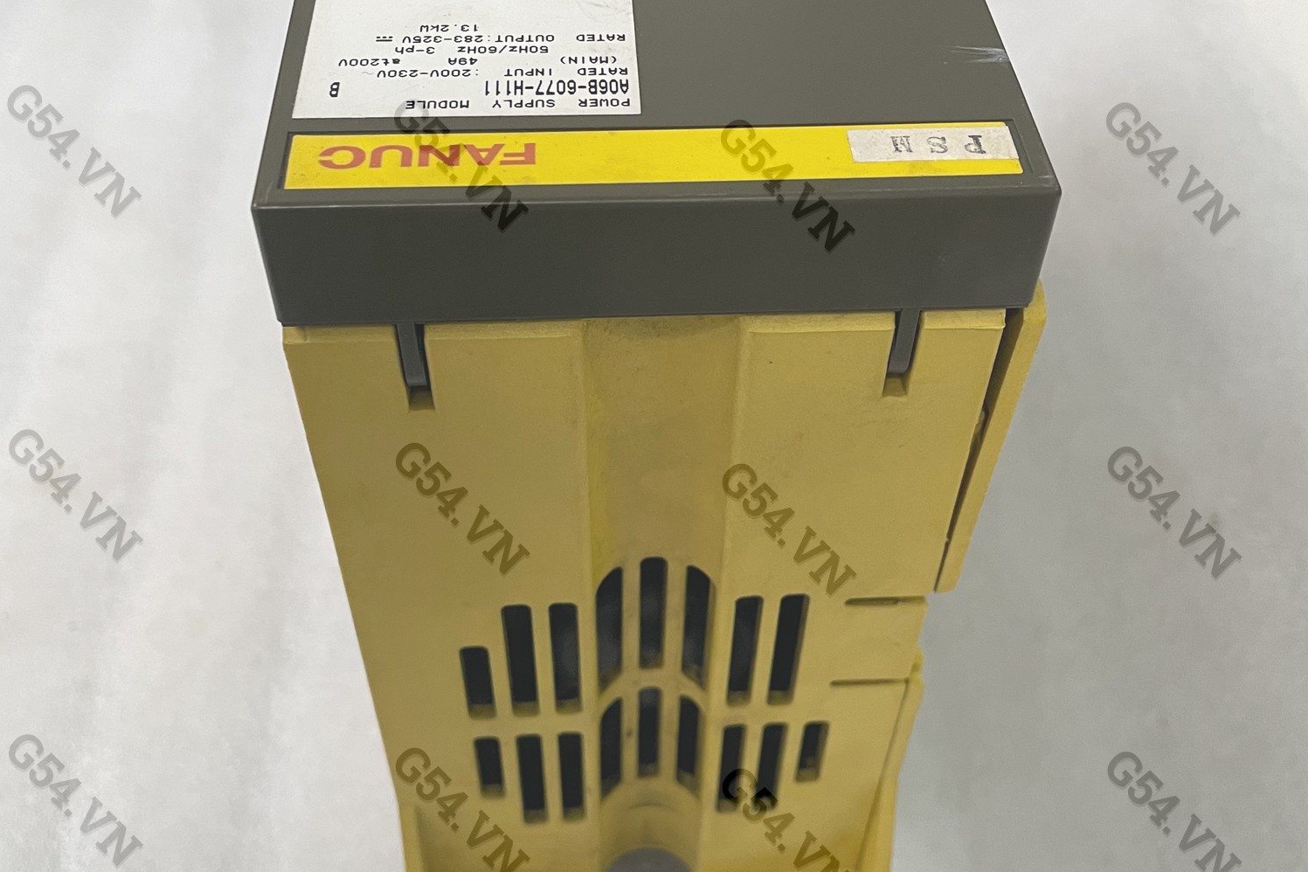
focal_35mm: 37
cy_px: 475
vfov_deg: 35.9
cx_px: 645
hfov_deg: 51.9
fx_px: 1344
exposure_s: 1/66
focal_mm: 4.2
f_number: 1.6
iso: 125
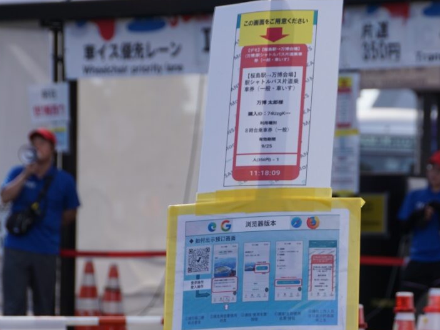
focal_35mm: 252
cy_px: 160
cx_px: 281
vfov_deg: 5.9
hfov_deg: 7.9
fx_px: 3203
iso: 100
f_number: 6.3
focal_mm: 120
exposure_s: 1/320
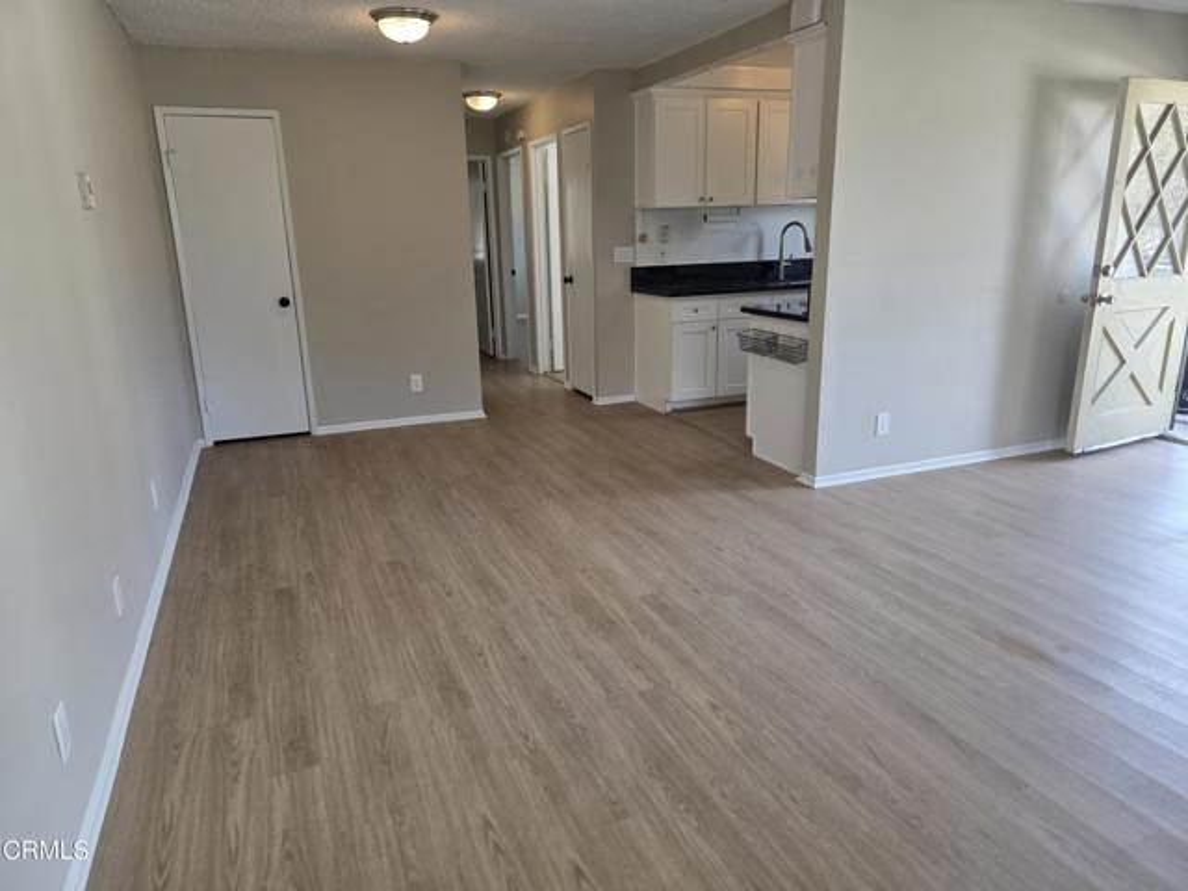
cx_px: 594
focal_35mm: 23
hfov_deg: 73.9
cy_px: 446
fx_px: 789
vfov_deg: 58.9
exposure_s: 1/120
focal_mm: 6.3
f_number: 1.7
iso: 125
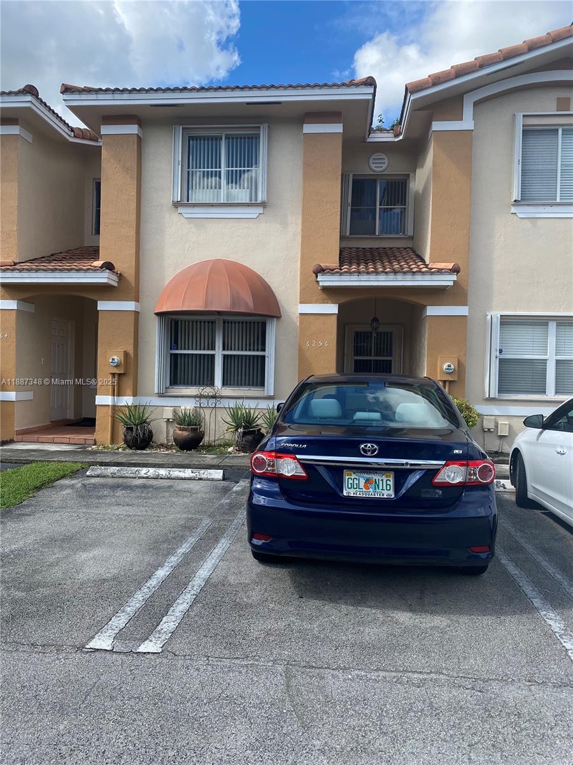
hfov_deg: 53.1
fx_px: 574
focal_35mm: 26
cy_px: 382
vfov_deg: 67.3
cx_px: 286
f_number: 1.8
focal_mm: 4.25
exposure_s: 1/1546
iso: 32
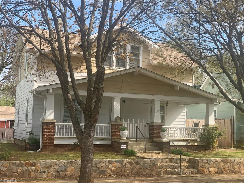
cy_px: 92
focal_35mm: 52
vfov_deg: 28.0
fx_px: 367
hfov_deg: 36.8
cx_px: 122
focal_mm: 6
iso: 16
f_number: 2.4
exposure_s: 1/571
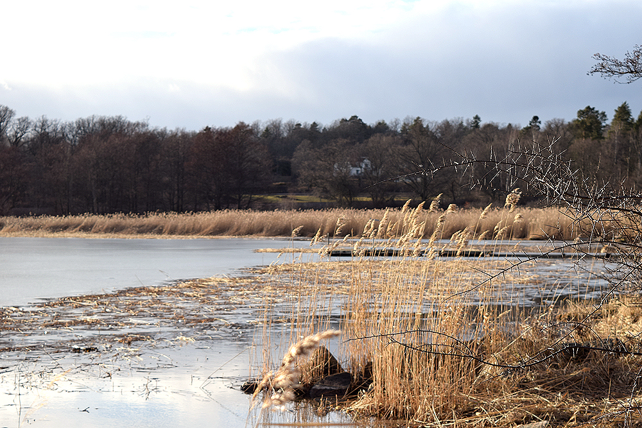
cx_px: 321
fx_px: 1471
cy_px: 214
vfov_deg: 16.6
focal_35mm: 82
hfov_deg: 24.6
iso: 200
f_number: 10
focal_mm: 55
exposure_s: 1/400
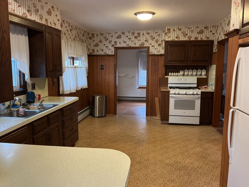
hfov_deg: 61.7
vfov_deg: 48.2
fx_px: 209
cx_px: 124
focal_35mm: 29
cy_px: 94
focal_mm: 3
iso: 250
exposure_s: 1/30
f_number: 1.8
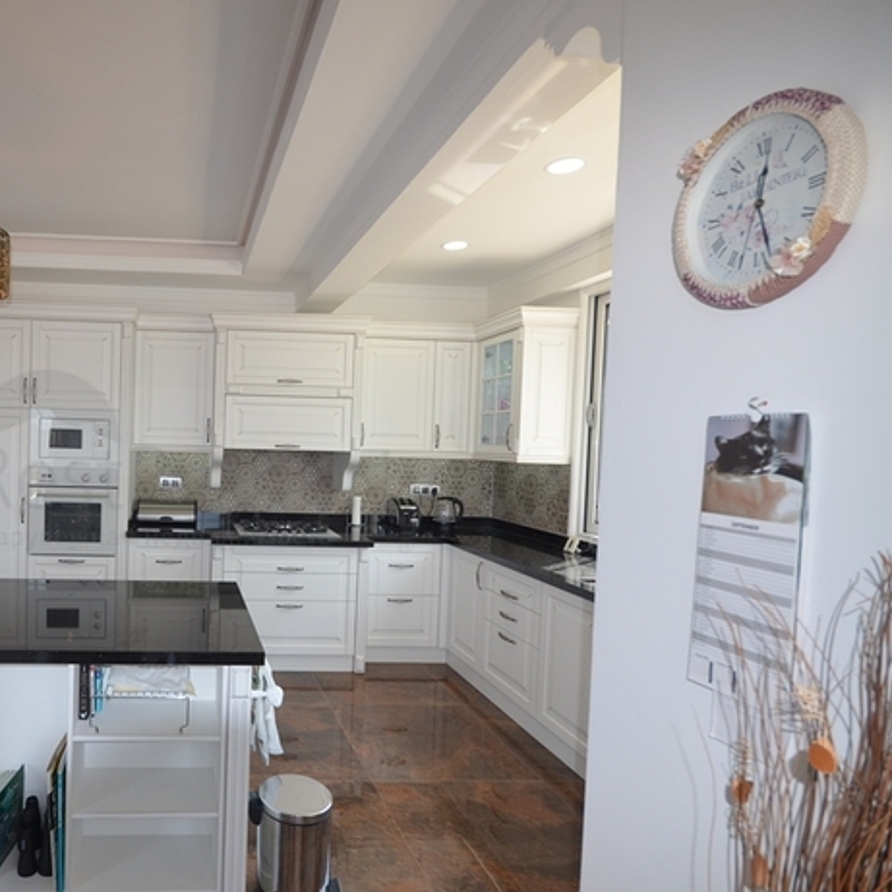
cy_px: 462
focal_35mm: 20
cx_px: 208
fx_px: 583
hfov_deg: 69.2
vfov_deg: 74.8
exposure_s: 1/100
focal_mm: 10
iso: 400
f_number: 7.1
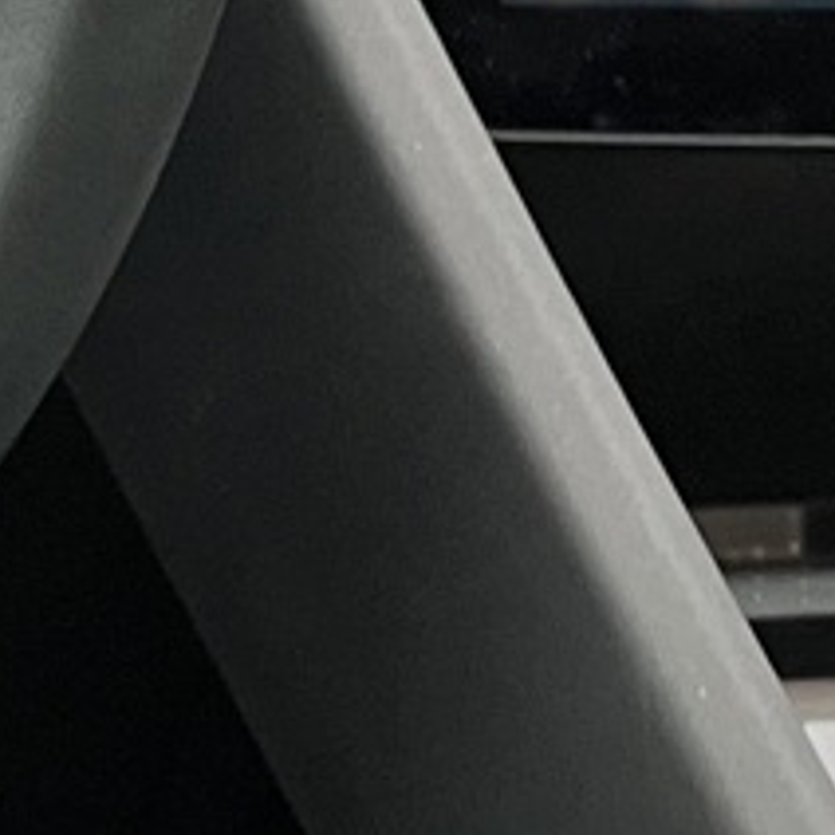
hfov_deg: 10.0
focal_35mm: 168
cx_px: -524
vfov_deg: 9.9
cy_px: -622
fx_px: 4585
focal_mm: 3.99
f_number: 1.8
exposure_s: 1/28
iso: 320
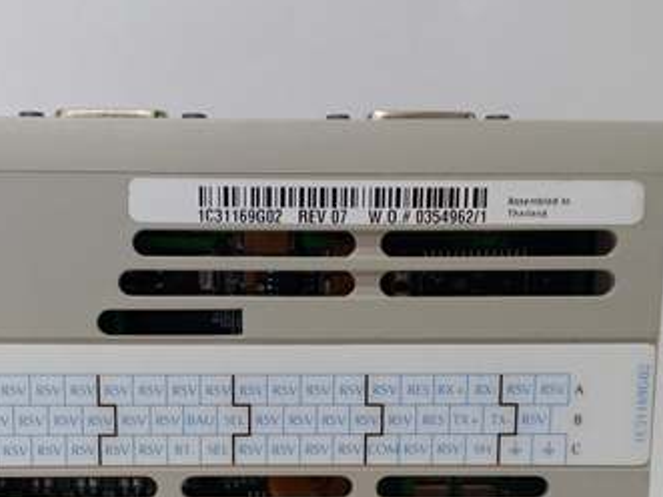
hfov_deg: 38.8
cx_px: 270
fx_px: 938
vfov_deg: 28.9
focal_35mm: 49
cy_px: 409
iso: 188
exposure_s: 1/33
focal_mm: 3.79
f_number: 2
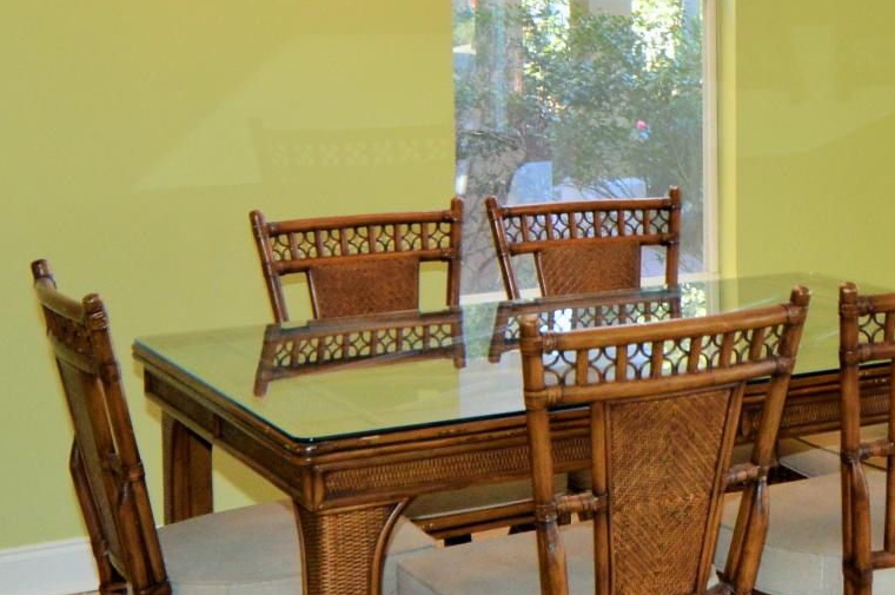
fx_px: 1912
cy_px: 97
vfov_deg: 17.5
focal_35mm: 77
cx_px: 748
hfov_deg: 25.8
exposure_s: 1/80
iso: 400
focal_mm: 13
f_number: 4.5
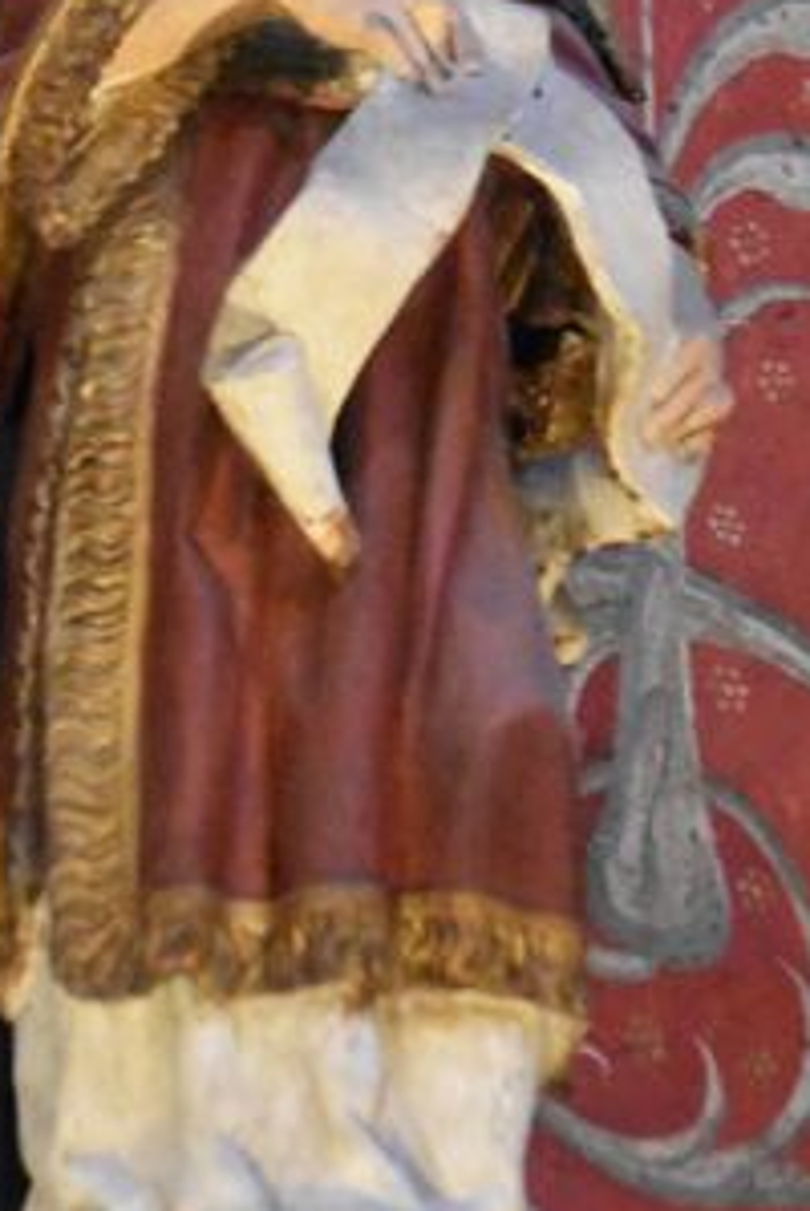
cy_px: 397
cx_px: 237
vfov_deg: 6.2
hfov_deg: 4.1
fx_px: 11218
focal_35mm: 333
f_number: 4.5
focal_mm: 95
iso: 12800
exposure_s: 1/100
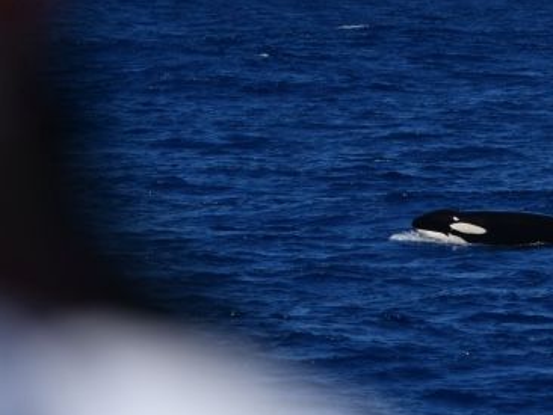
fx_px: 5371
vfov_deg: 4.4
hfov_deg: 5.9
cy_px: 158
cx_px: 157
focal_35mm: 336
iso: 450
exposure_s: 1/8000
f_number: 5.3
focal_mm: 160
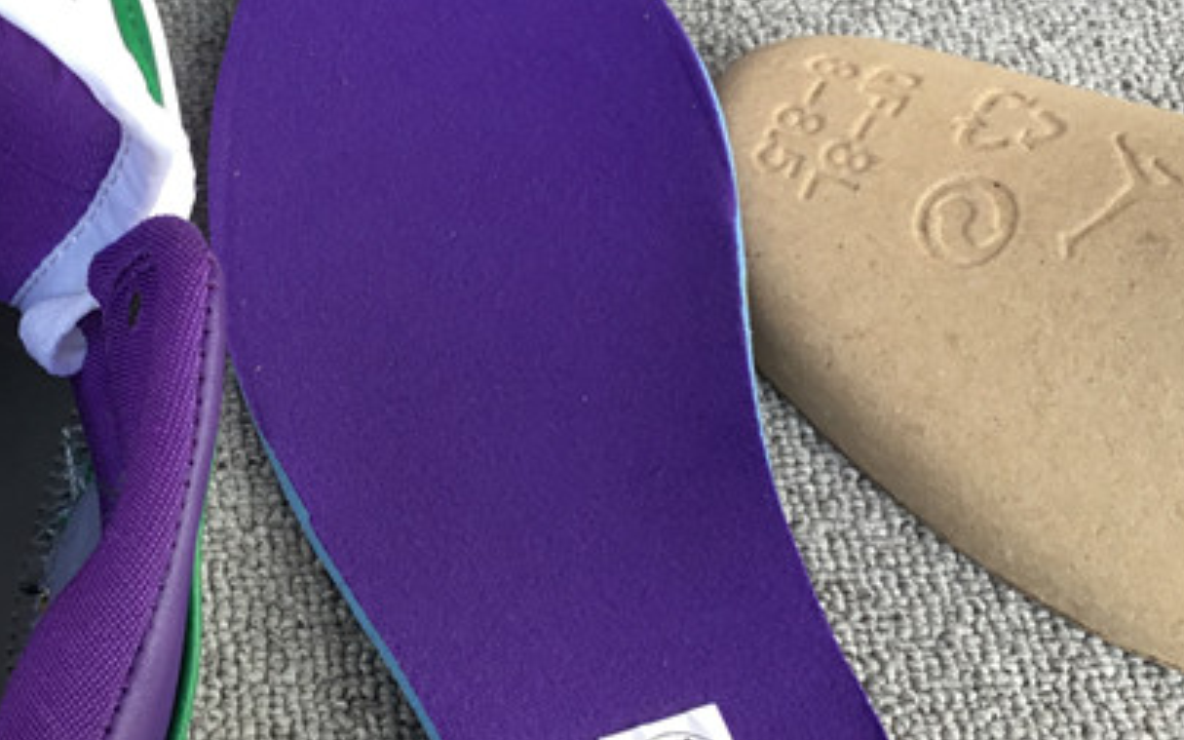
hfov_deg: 27.8
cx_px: 298
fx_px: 2355
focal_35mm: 73
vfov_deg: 17.8
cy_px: 464
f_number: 2.4
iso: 25
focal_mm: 3.3
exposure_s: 1/109
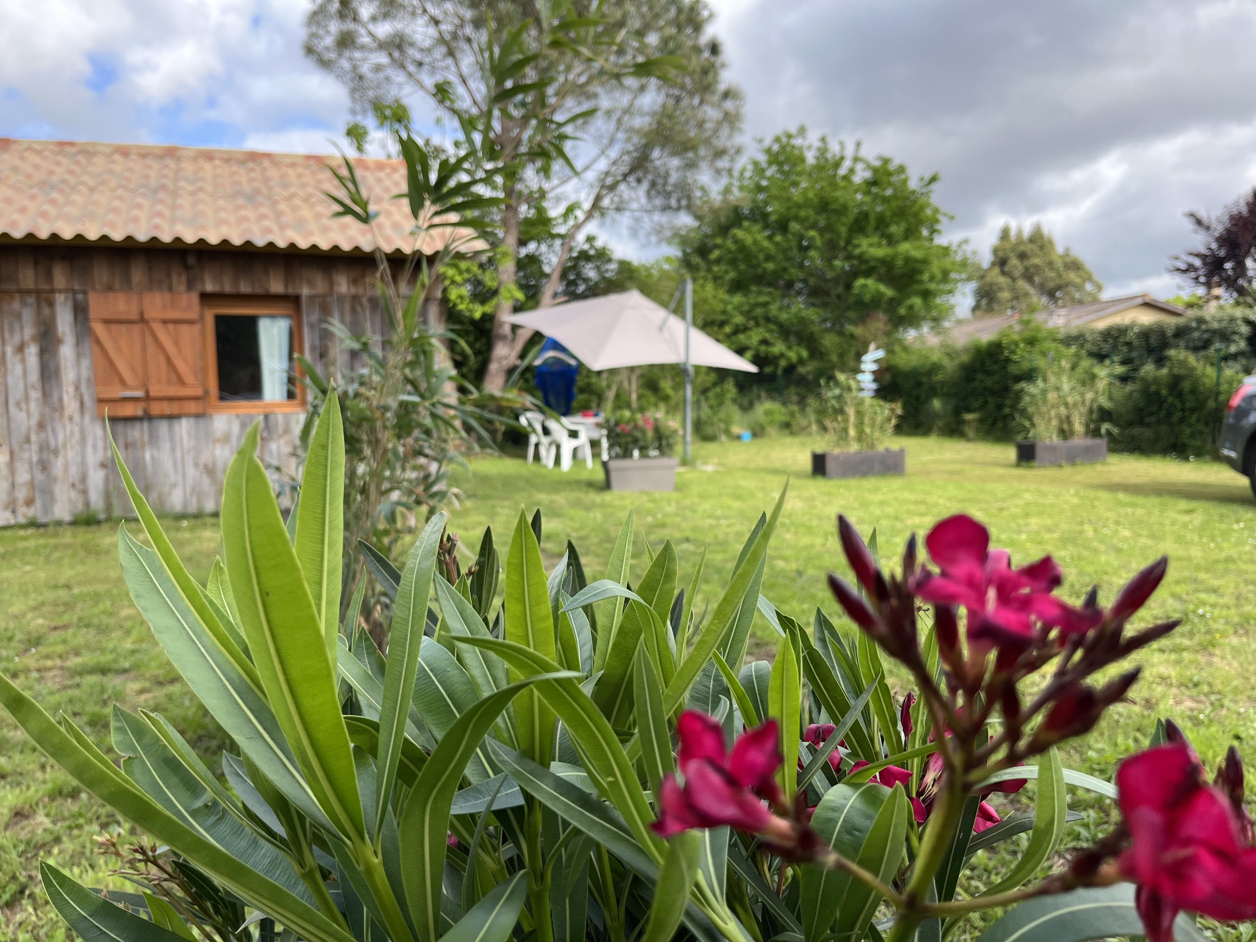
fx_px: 943
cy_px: 471
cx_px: 628
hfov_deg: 67.3
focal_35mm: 26
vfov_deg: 53.1
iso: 50
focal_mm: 5.1
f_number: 1.6
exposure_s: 1/967
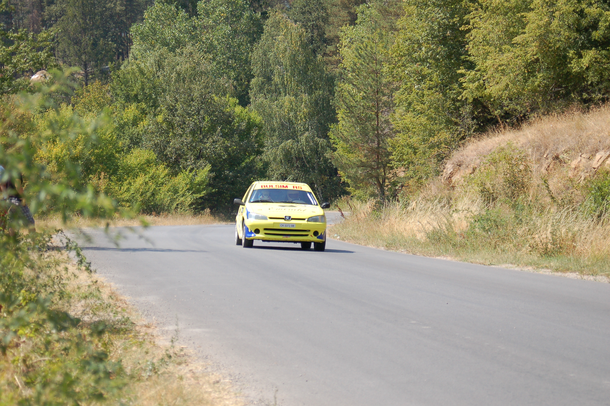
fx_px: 2032
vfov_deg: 11.4
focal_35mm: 120
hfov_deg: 17.1
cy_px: 203
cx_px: 305
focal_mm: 80
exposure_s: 1/800
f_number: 5.6
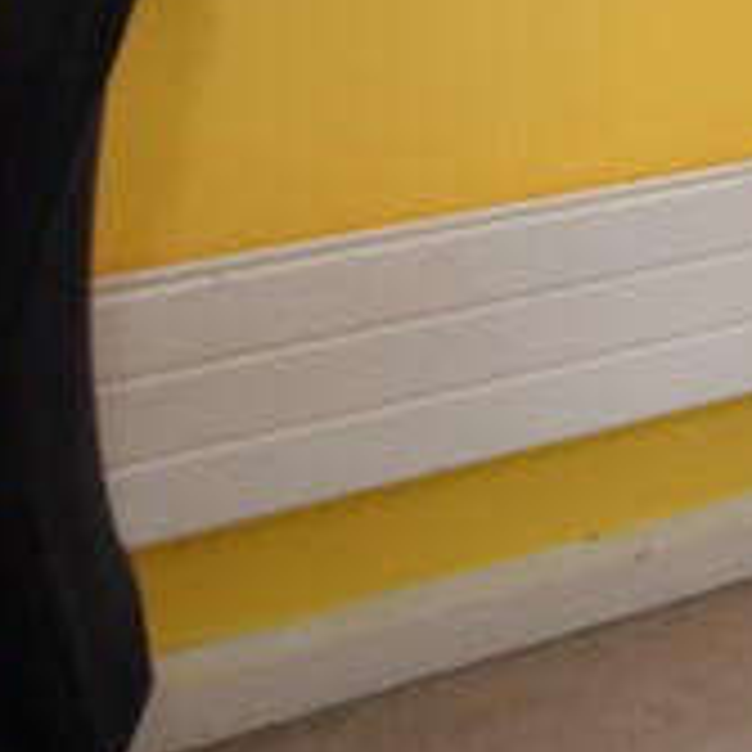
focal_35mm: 78
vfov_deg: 21.6
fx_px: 1917
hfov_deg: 13.4
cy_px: 38
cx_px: 1968
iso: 800
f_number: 4.5
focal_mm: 10
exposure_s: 1/80
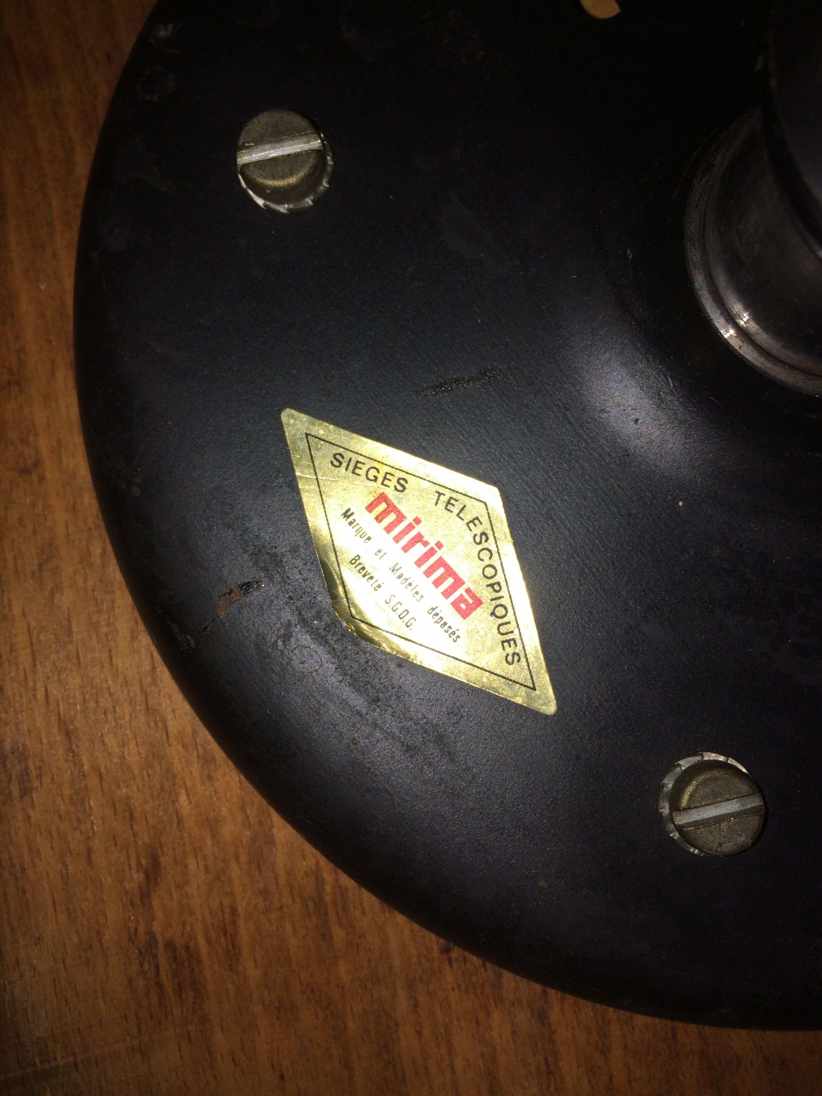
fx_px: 918
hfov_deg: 48.2
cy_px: 548
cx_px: 411
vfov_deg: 61.7
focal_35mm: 29
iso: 32
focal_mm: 4.15
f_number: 2.2
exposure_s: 1/342
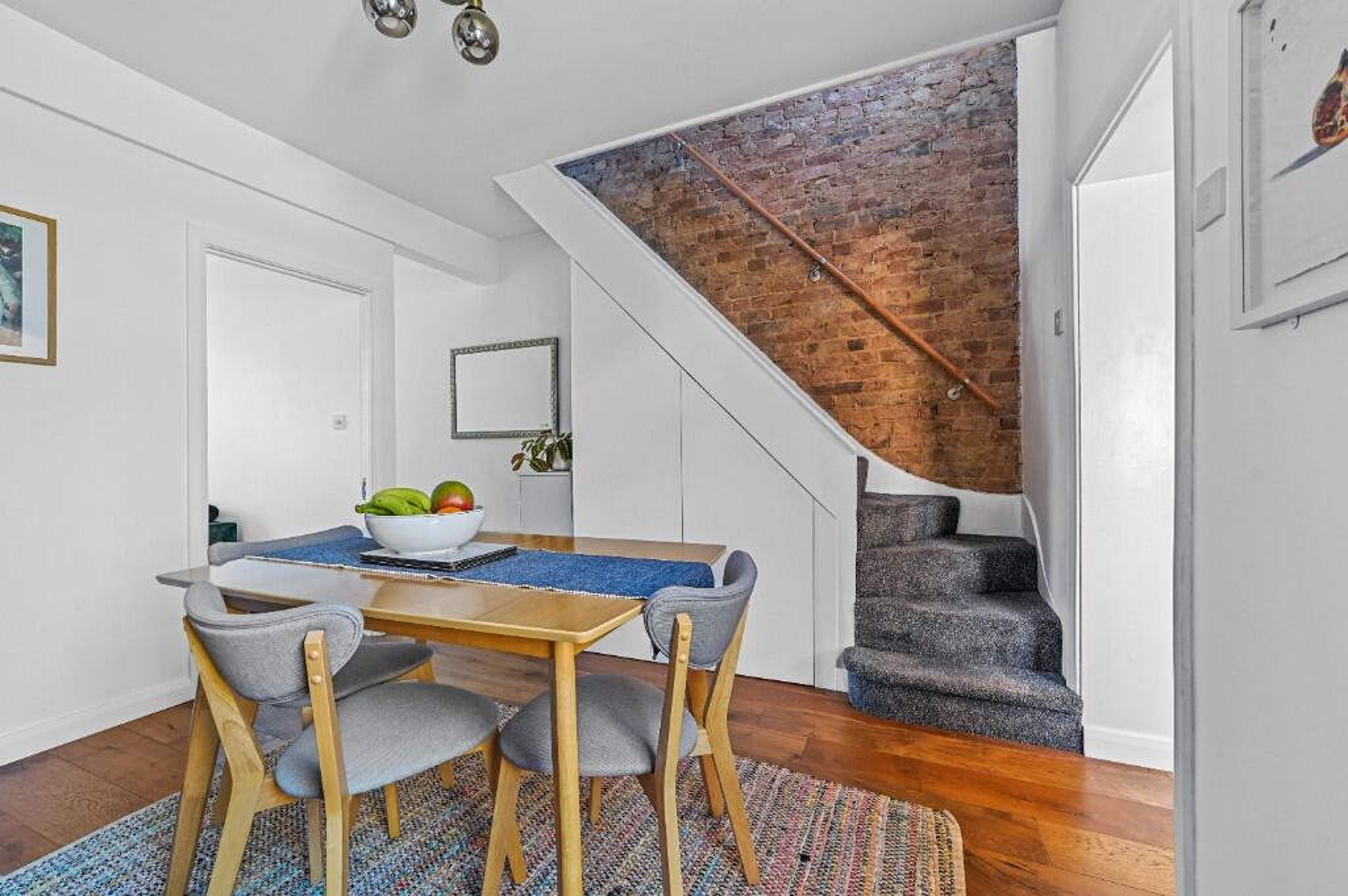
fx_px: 524
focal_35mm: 14
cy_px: 448
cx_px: 674
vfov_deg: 81.1
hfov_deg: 104.3
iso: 400
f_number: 8
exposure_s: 1/1.67
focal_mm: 14
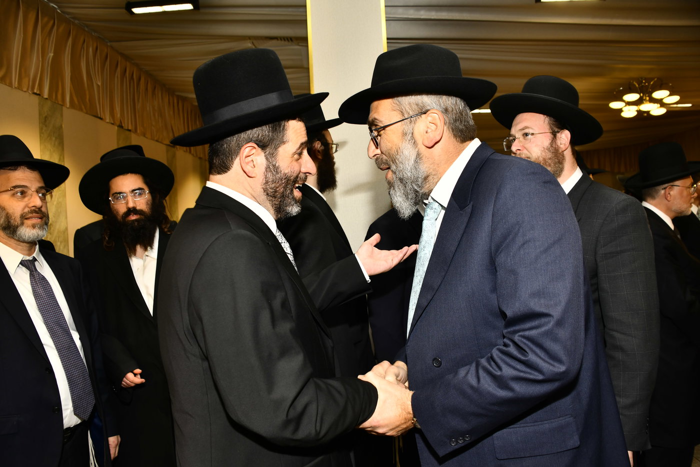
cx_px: 350
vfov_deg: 46.4
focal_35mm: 28
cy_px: 234
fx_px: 544
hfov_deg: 65.5
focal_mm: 28
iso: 400
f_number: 5.6
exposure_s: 1/200
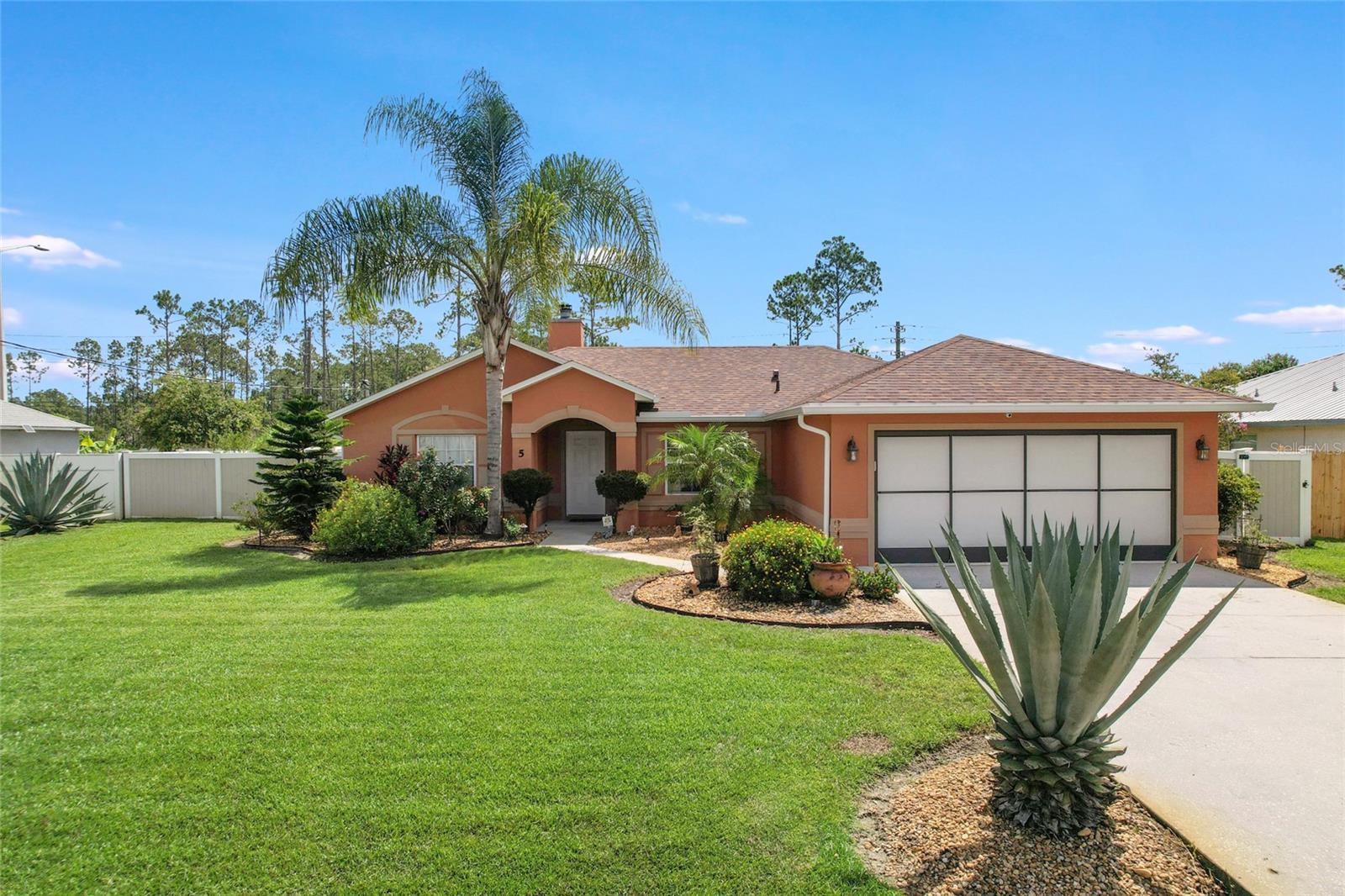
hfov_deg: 78.6
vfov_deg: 57.2
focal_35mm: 22
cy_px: 448
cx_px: 672
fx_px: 822
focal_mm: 8.38
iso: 110
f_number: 2.8
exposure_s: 1/500
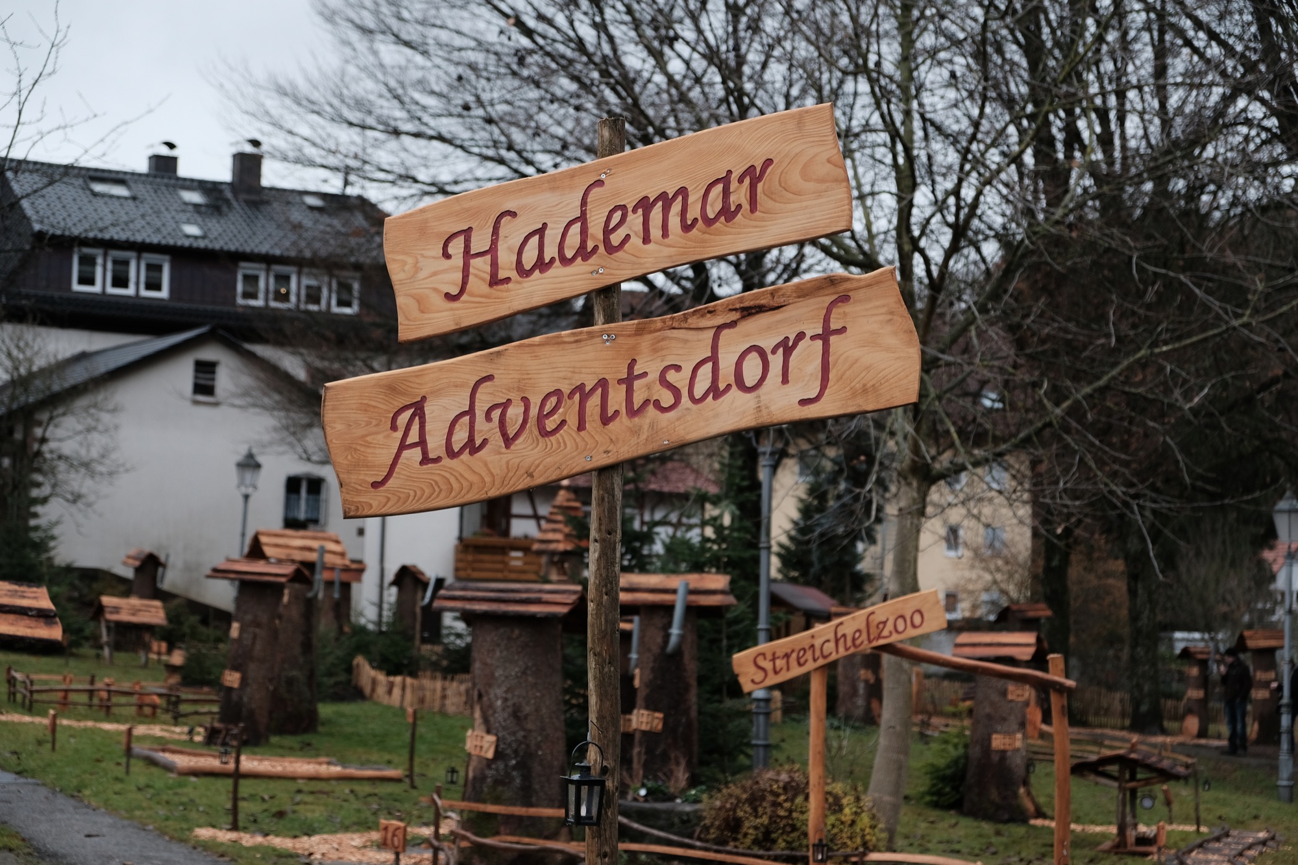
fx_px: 2632
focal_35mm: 73
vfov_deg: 18.7
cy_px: 432
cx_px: 649
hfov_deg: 27.7
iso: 400
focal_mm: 48.4
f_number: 4
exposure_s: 1/110
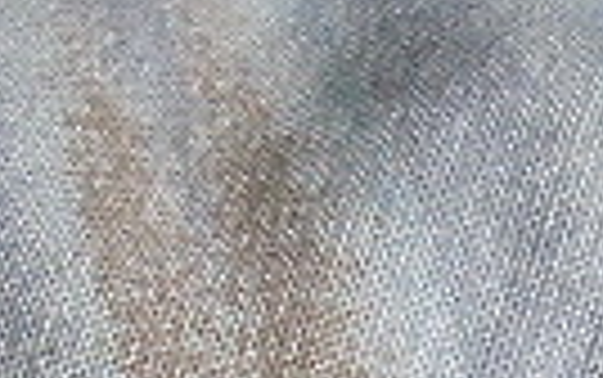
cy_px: 927
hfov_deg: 6.7
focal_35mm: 307
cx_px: 1112
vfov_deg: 4.2
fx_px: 5049
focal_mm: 6.3
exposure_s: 1/125
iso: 80
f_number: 7.7
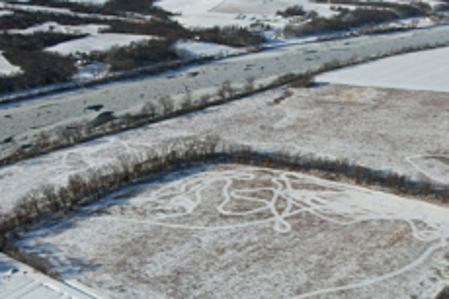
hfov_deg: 45.4
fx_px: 536
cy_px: 209
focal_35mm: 43
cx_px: 252
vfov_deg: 30.8
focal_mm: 8.38
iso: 100
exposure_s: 1/4000
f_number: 2.8
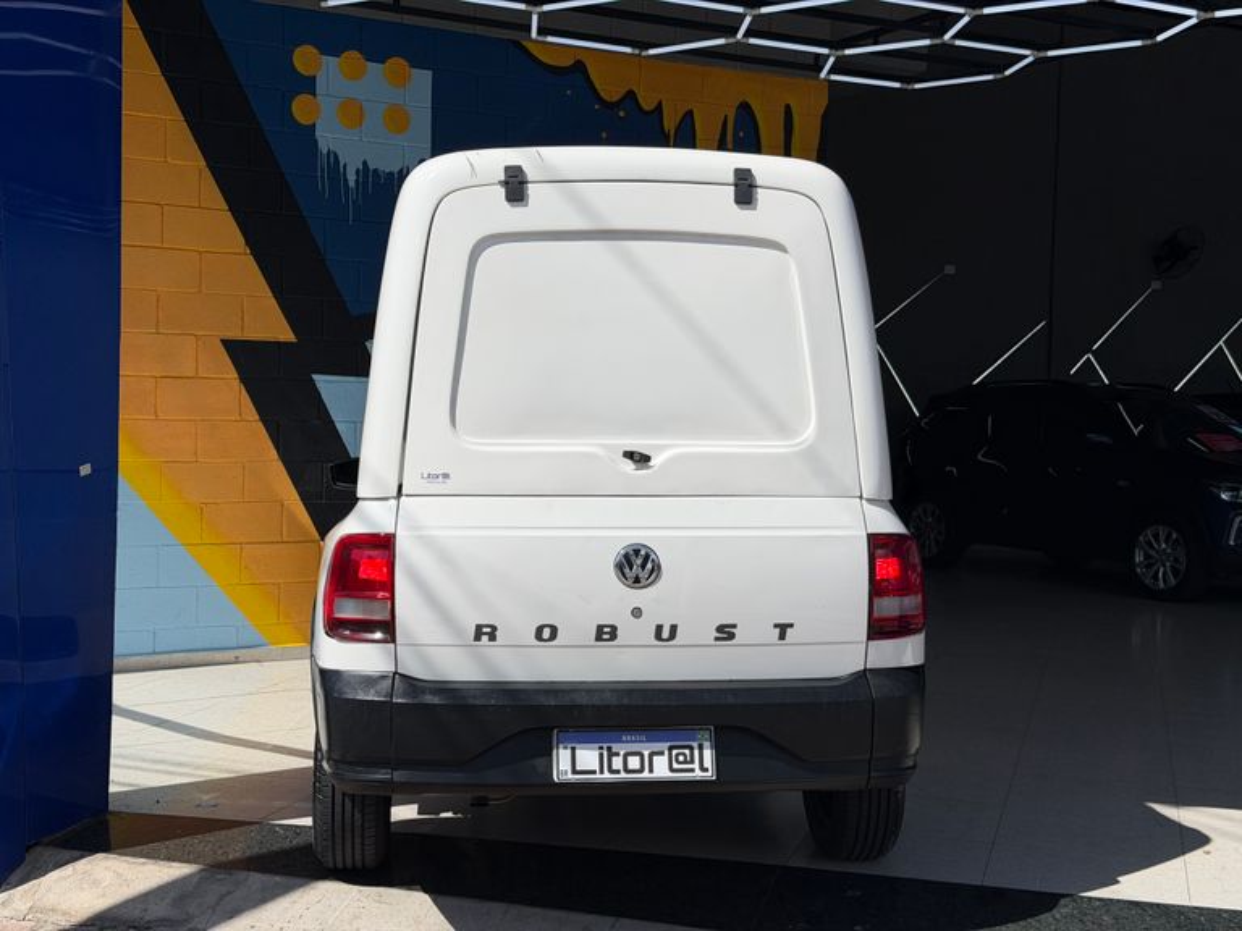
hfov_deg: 39.7
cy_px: 466
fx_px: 1722
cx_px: 621
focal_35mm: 48
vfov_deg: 30.3
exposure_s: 1/11364
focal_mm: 6.76
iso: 64
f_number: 1.78
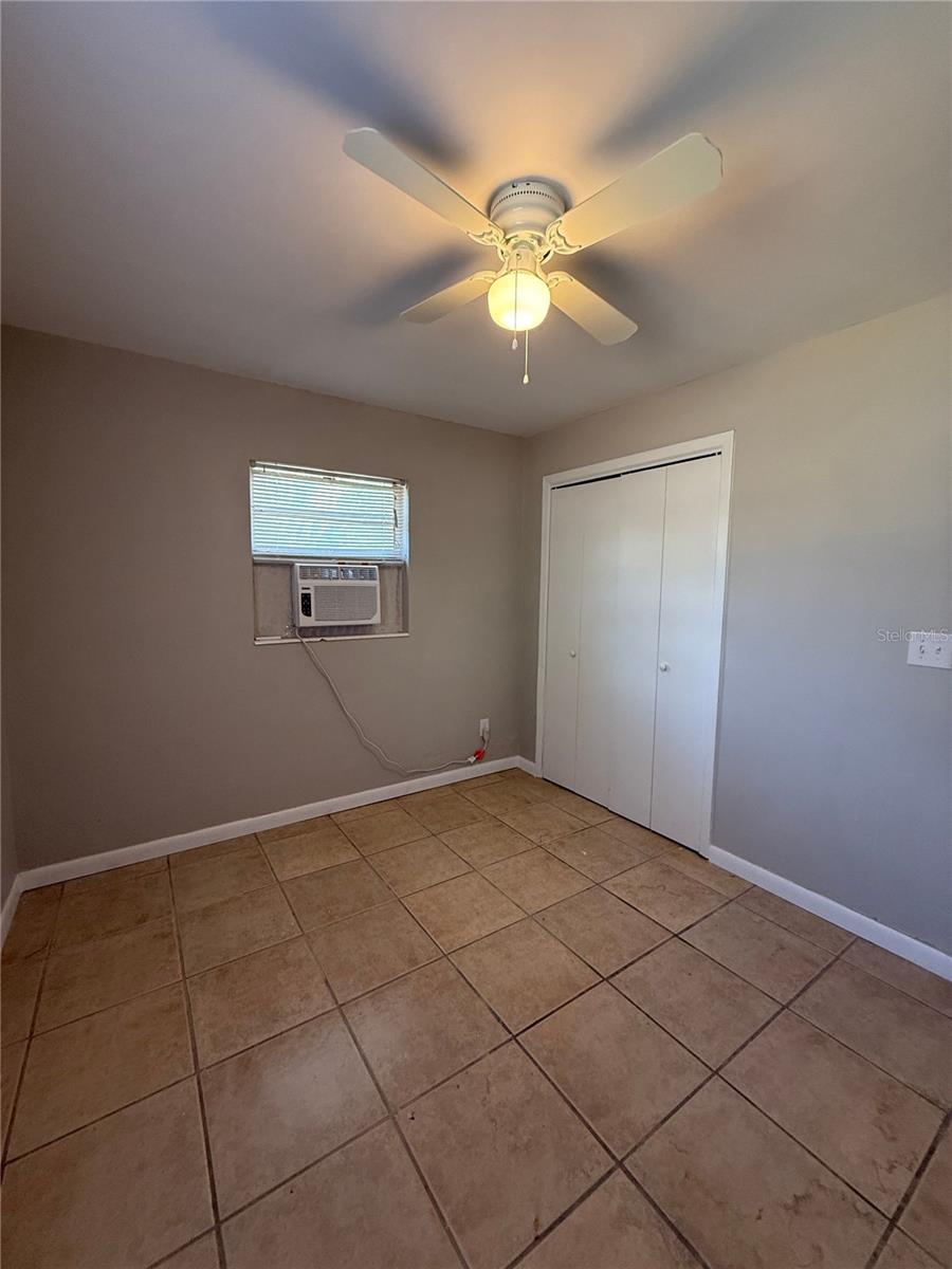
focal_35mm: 14
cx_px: 476
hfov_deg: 85.7
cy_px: 634
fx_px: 513
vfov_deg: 102.1
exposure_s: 1/84
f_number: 2.2
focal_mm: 2.22
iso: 320
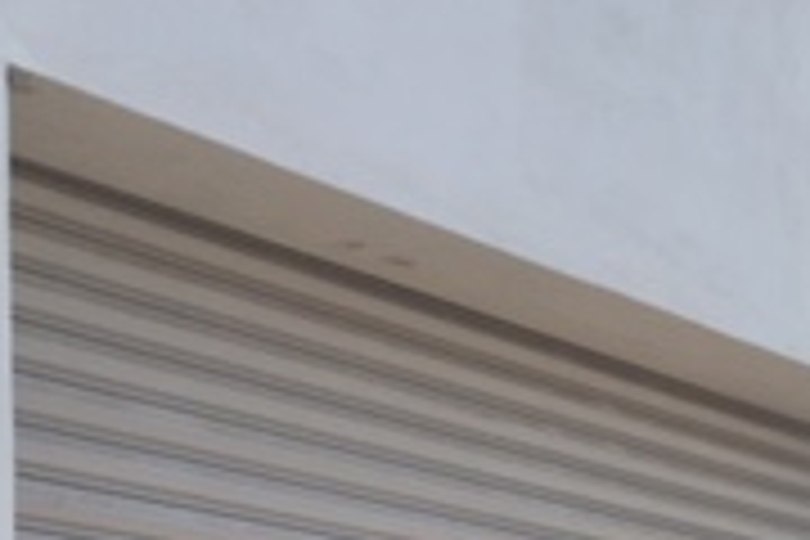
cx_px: 1274
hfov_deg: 17.0
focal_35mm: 107
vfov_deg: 12.2
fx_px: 2407
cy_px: 806
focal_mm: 4.15
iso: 32
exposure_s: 1/1464
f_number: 2.2
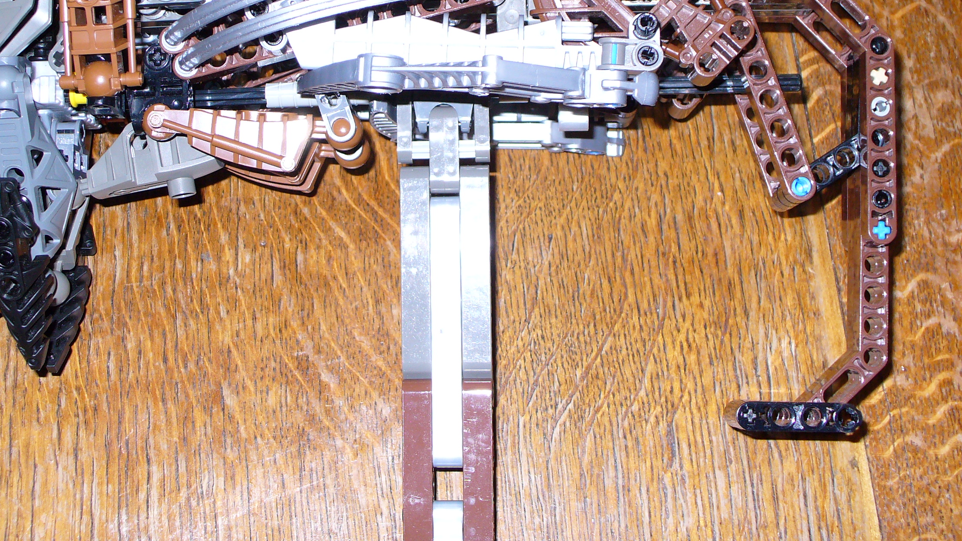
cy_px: 99
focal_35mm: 58
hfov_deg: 36.0
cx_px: 424
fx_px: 1480
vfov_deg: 20.5
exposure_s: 1/30
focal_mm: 7
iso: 100
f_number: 2.9
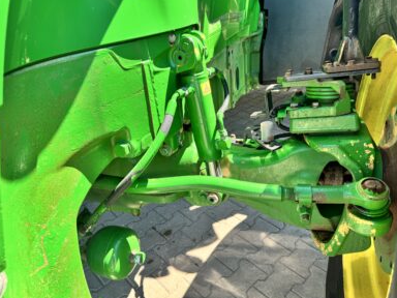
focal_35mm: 25
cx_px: 198
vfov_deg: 54.9
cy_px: 146
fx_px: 287
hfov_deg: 69.4
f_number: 1.78
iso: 80
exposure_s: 1/604
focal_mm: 6.76
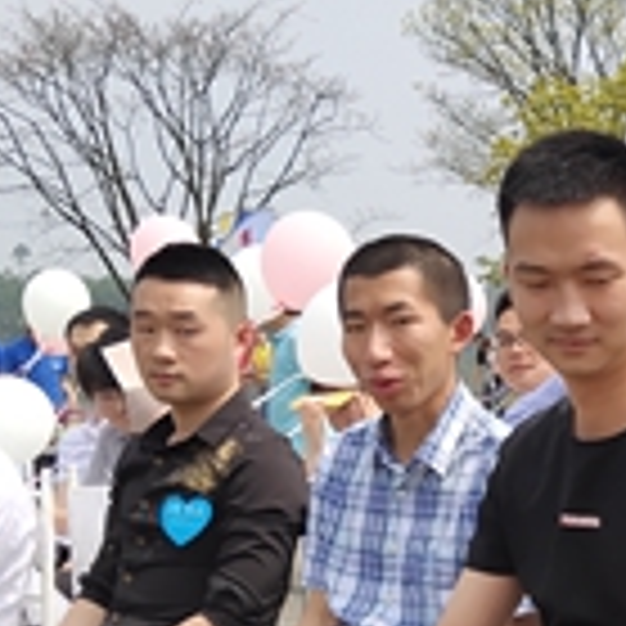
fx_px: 1882
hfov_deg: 18.1
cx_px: 716
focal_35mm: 92
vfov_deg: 18.3
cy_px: 669
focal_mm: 4.27
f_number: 1.8
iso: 50
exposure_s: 1/2802
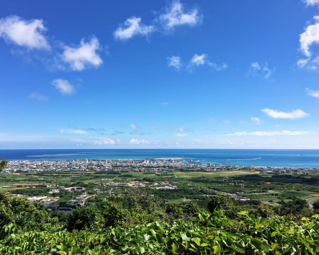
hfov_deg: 57.1
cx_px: 146
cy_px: 128
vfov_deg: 47.1
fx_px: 293
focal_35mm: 31
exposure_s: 1/1637
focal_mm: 4.15
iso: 25
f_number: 2.2
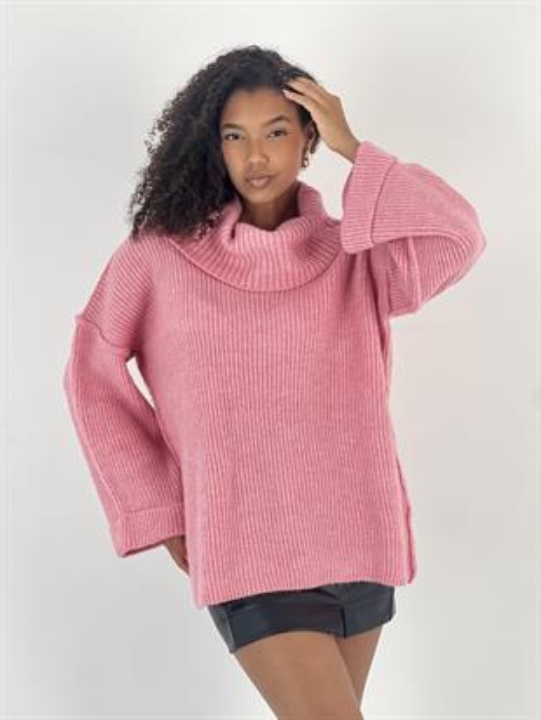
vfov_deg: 25.3
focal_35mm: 77
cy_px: 360
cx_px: 270
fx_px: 1604
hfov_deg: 19.1
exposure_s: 1/100
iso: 50
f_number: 2.8
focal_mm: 9
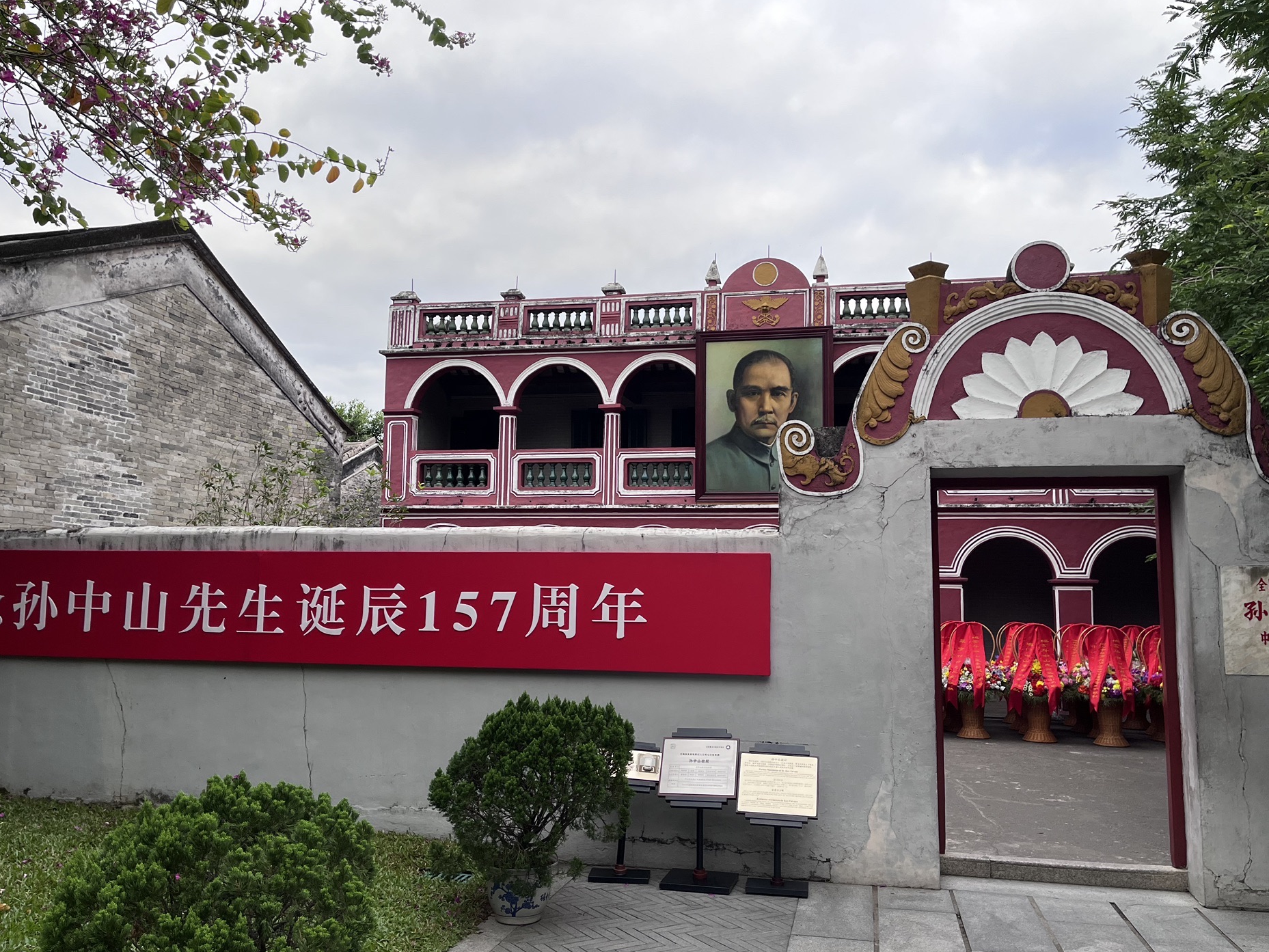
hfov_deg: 63.4
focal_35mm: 28
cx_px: 633
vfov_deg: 49.7
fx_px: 1027
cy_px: 488
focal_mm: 5.1
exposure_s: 1/367
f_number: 1.6
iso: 50
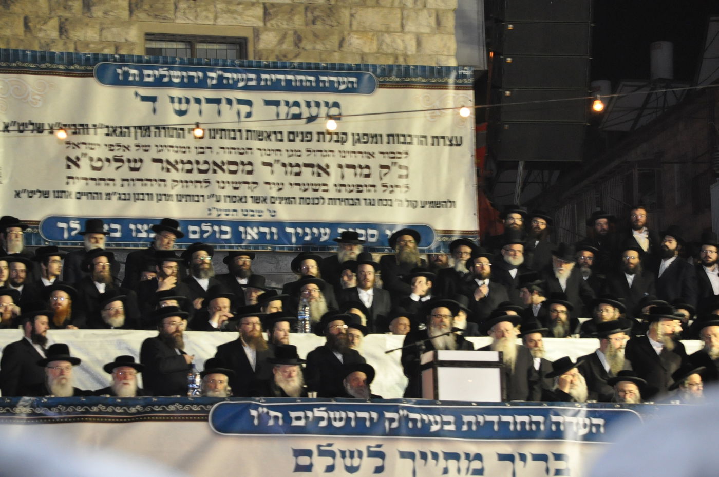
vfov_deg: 9.3
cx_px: 360
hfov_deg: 14.0
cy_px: 238
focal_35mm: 147
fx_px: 2931
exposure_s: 1/60
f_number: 5.6
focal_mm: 98
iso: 2000
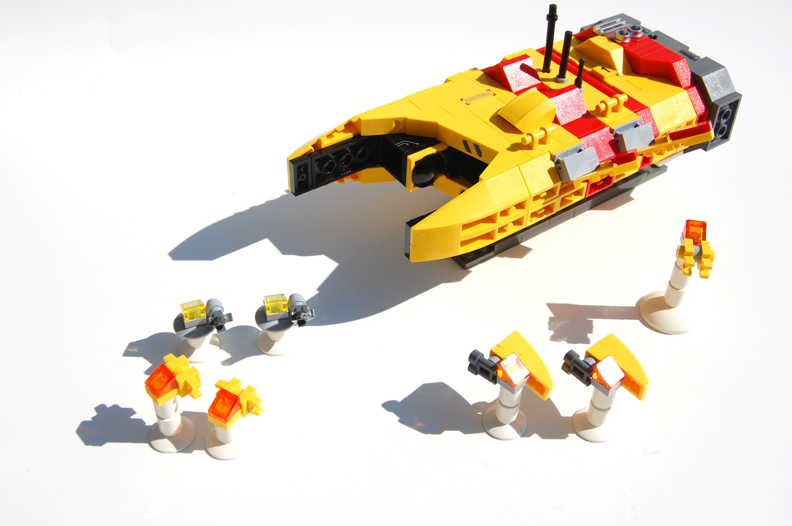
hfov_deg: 49.6
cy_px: 263
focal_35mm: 39
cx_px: 396
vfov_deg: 34.1
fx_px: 857
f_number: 11
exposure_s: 1/500
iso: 200
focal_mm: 26
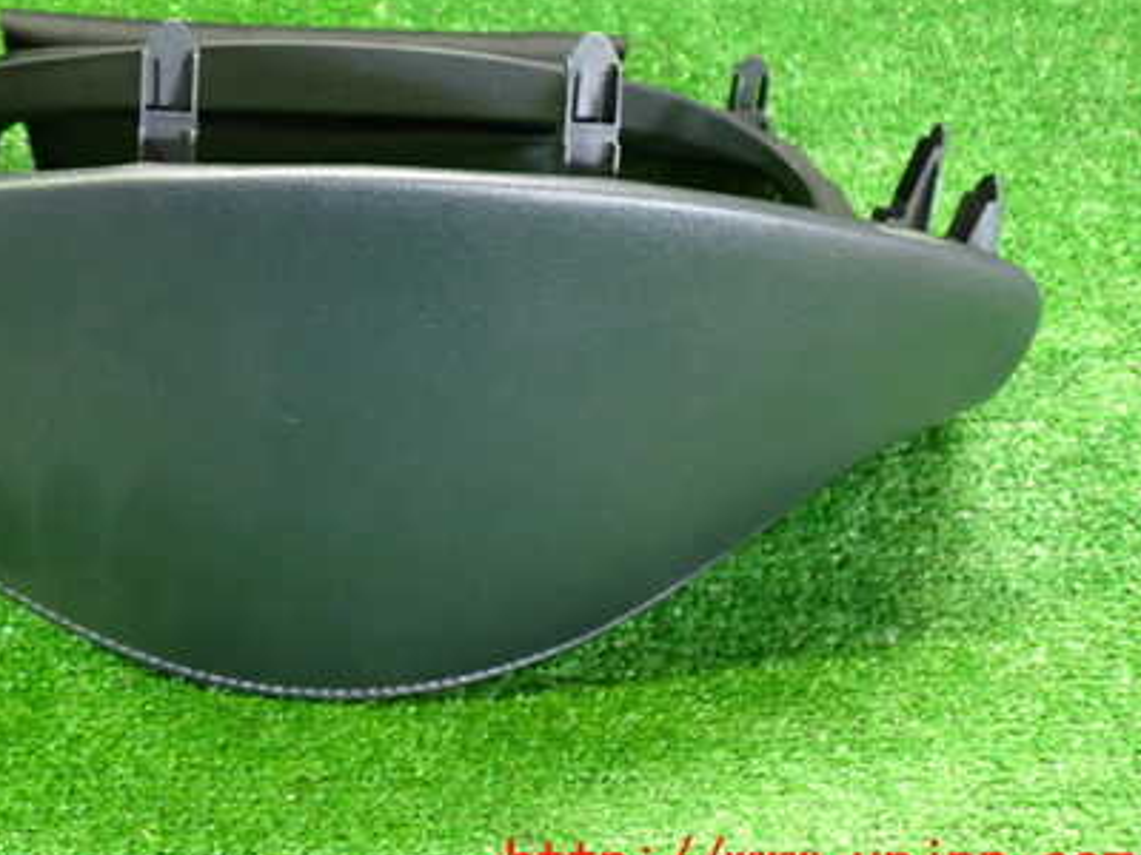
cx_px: 294
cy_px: 262
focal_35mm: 45
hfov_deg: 40.9
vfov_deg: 31.8
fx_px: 1483
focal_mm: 5.4
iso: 800
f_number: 2.3
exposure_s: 1/20
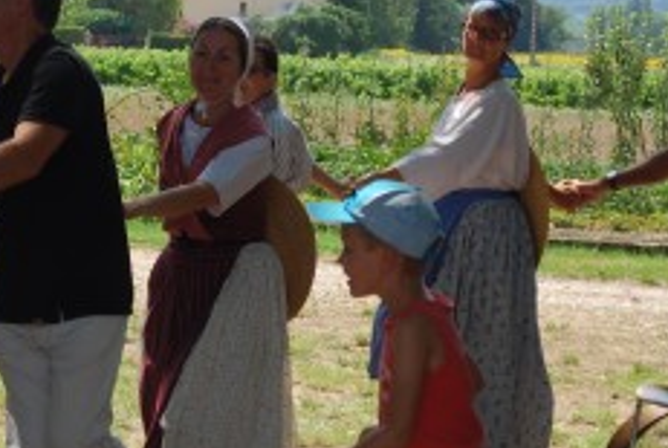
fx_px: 4016
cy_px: 152
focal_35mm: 216
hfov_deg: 9.4
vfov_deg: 6.4
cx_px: -17
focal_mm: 52
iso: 100
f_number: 6.3
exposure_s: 1/200
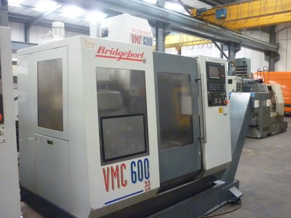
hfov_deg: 55.4
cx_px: 146
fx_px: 277
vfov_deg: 42.9
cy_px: 109
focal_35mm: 33
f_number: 2.8
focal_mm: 5.5
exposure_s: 1/20
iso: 800
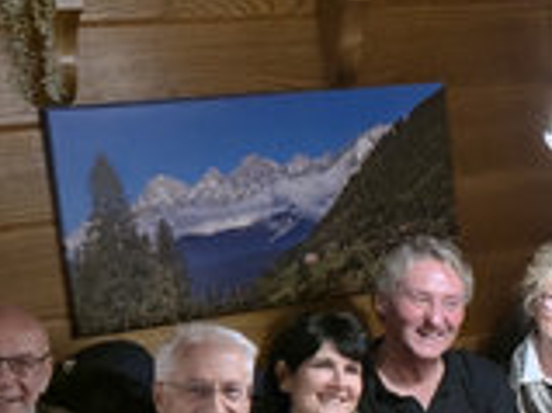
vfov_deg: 12.5
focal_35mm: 116
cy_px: 458
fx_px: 1848
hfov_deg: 15.5
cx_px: 858
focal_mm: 6.3
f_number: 1.7
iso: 640
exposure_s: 1/25
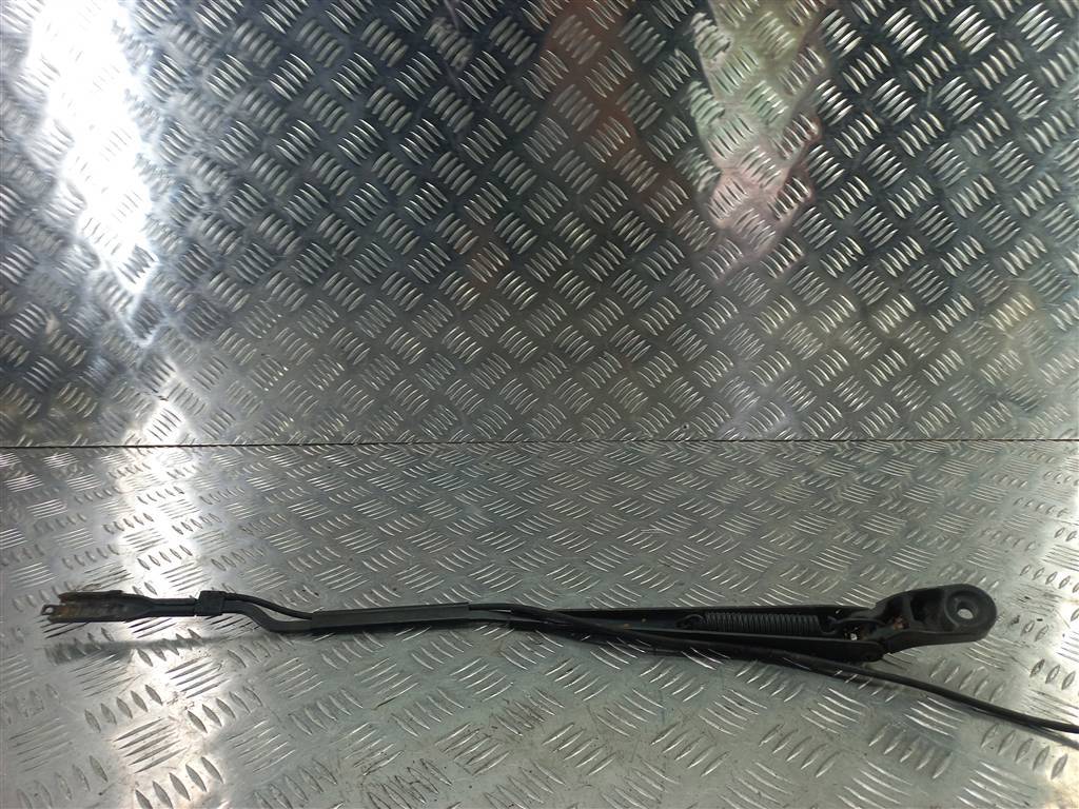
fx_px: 779
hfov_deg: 69.4
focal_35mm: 25
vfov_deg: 54.9
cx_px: 540
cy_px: 404
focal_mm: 4.6
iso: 50
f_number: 1.8
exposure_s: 1/50
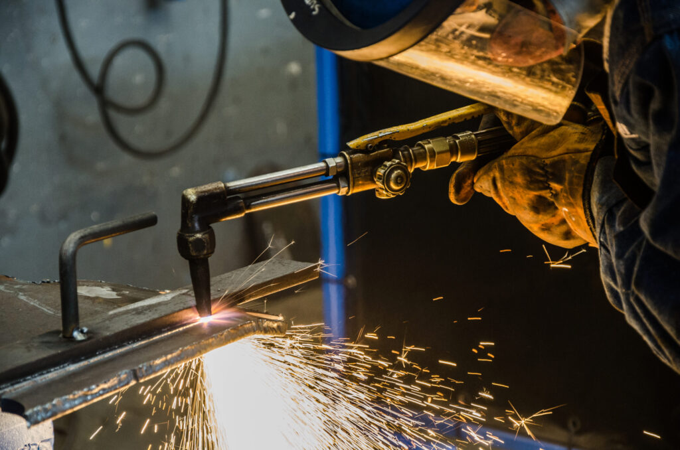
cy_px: 225
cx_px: 340
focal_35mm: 138
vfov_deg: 9.9
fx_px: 2601
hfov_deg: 14.9
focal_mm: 92
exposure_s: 1/125
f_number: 5.6
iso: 800
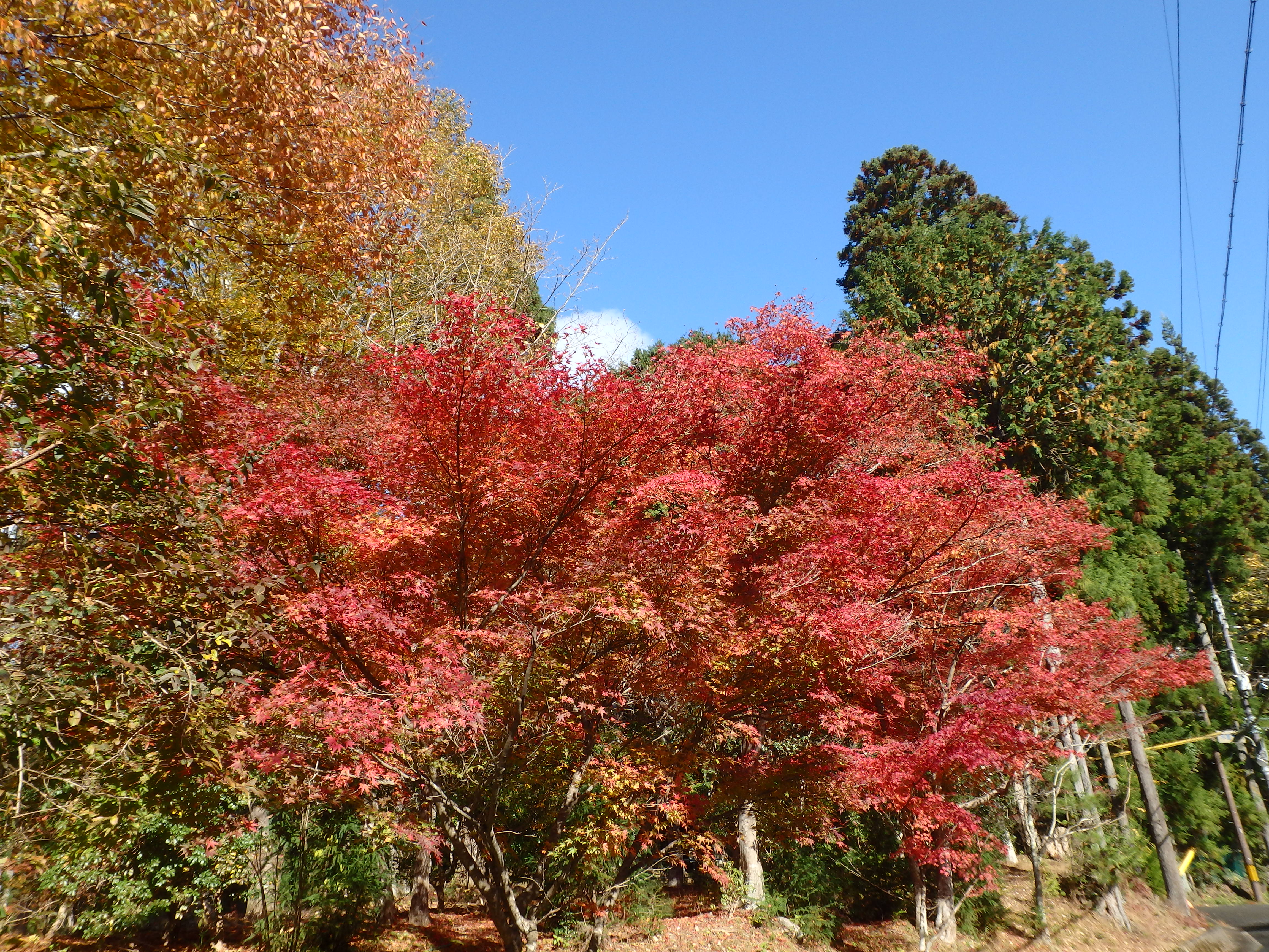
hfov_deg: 63.4
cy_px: 476
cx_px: 634
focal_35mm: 28
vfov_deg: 49.7
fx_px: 1026
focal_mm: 5
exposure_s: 1/400
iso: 125
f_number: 4.4
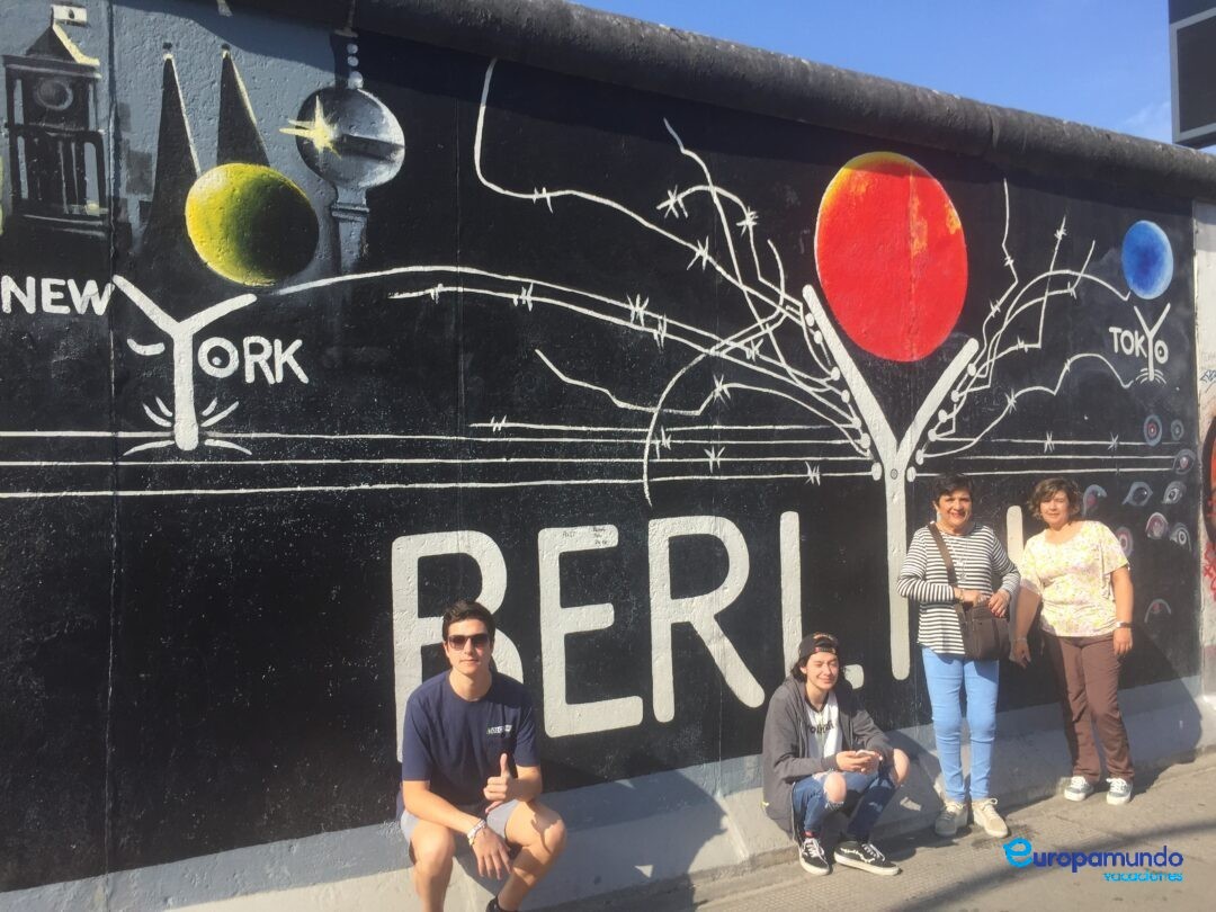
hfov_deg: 61.7
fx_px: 1019
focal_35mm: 29
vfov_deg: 48.2
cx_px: 608
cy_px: 456
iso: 32
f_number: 2.2
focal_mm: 4.15
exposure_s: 1/1319
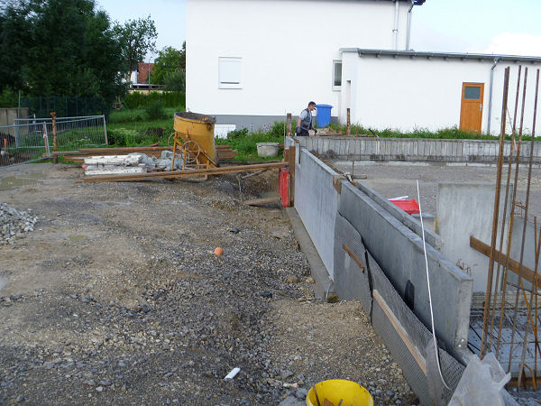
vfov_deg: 40.7
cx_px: 270
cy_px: 203
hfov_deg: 52.6
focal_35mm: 35
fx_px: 547
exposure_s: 1/200
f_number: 3.5
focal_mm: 6.3
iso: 80
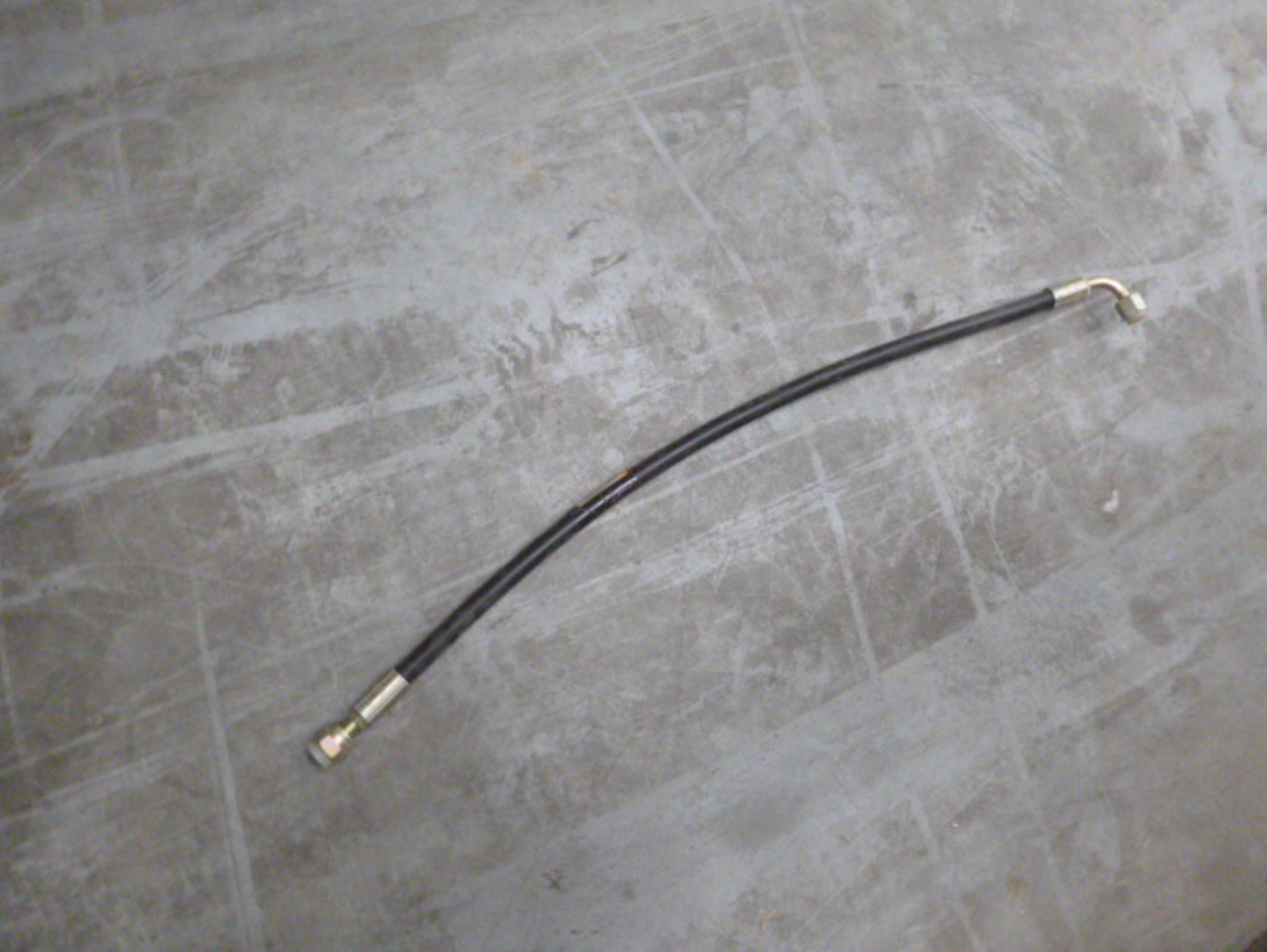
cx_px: 647
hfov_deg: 67.3
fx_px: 952
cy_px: 472
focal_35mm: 26
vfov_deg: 53.1
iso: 800
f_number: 3.1
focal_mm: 4.5
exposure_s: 1/8
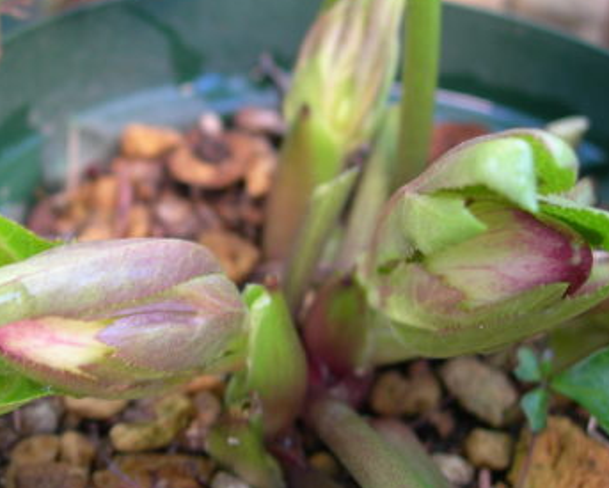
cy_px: 278
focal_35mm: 54
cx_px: 238
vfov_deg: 28.1
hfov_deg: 34.6
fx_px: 974
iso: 50
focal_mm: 7.8
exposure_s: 1/15.5
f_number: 2.8
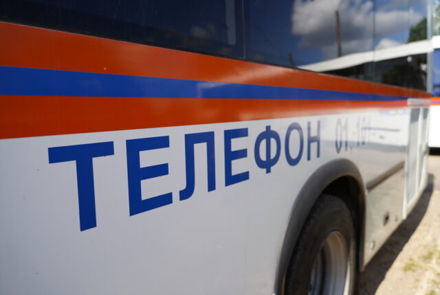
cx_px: 220
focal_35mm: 28
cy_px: 148
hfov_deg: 65.4
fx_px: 343
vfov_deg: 46.5
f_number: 4
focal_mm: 28
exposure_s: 1/800
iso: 100
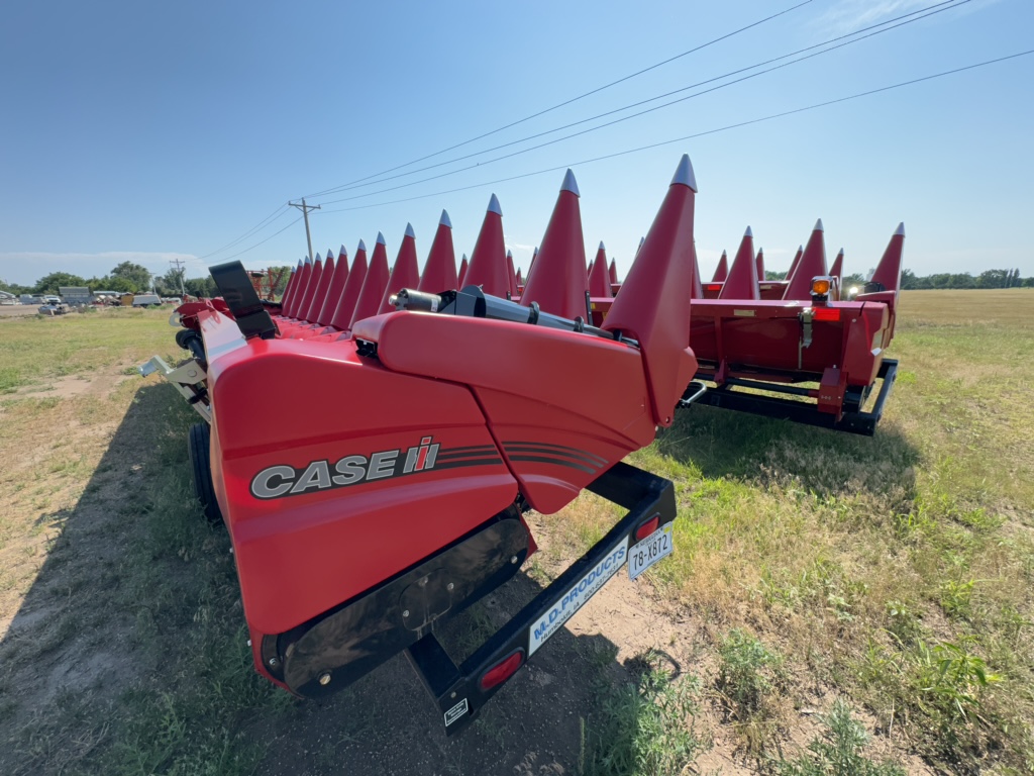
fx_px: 418
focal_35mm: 14
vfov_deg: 85.7
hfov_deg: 102.1
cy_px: 388
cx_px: 517
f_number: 2.2
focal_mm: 2.22
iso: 40
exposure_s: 1/895
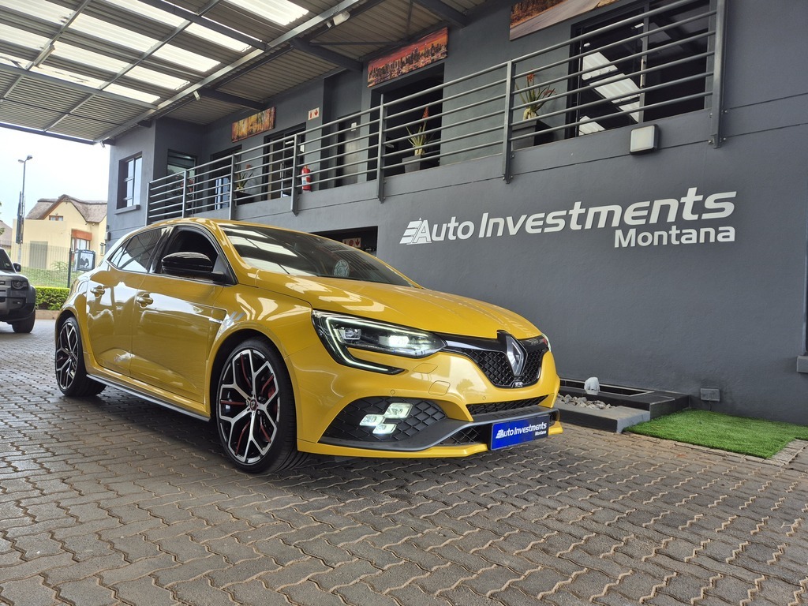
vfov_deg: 58.9
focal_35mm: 23
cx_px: 404
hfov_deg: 73.9
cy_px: 303
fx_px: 537
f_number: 1.8
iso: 32
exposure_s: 1/75
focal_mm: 5.4
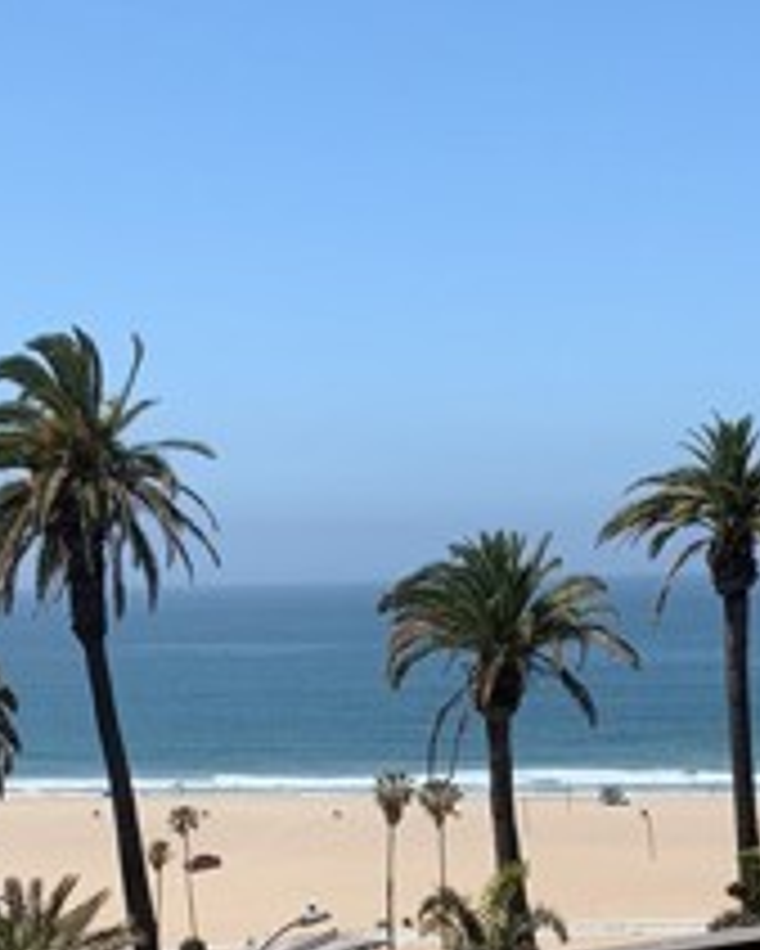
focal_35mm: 77
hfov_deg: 19.7
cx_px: 589
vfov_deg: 24.1
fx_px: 2163
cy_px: 851
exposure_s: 1/2208
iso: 25
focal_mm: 4.25
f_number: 1.8
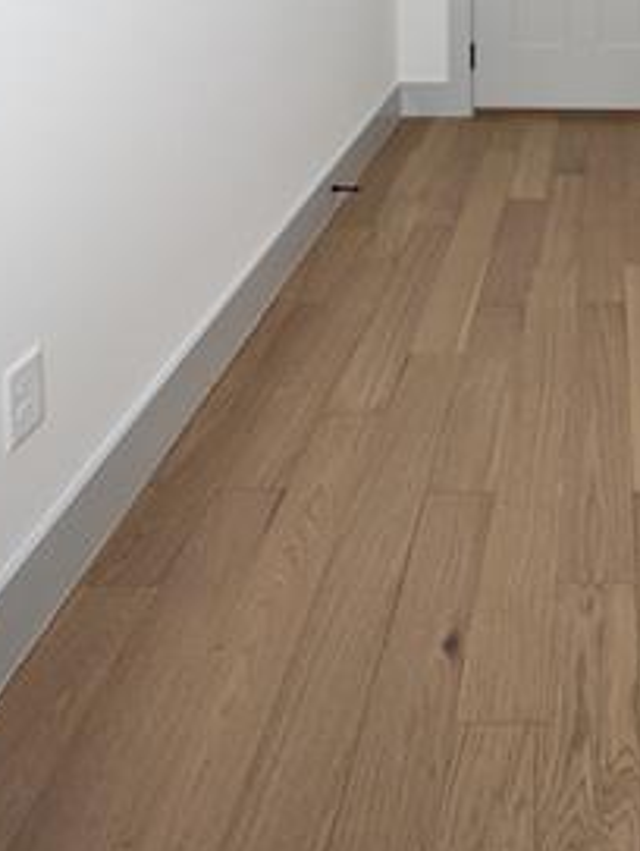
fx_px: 836
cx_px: 612
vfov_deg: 41.1
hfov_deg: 38.1
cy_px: -119
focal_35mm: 34
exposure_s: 1/40
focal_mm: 2.23
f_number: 1.95
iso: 43
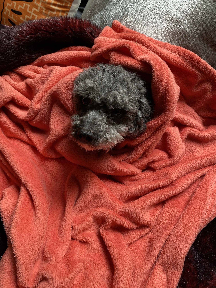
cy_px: 144
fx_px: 216
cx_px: 108
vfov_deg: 67.3
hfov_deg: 53.1
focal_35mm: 26
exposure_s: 1/60
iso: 125
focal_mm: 4.25
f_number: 1.8
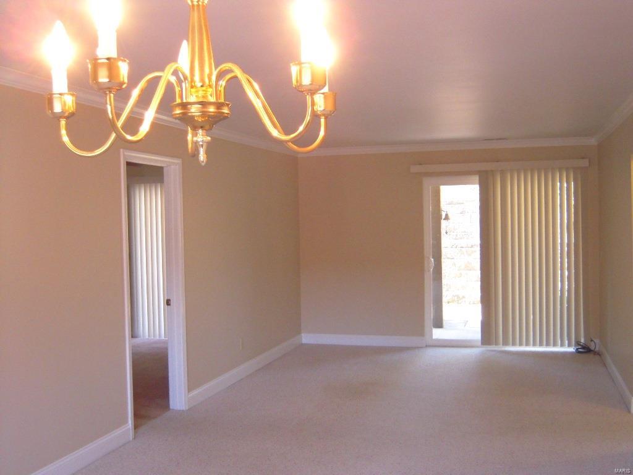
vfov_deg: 35.1
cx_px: 316
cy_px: 238
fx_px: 750
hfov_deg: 45.8
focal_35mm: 41
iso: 640
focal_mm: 7.3
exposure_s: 1/50
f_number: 3.2
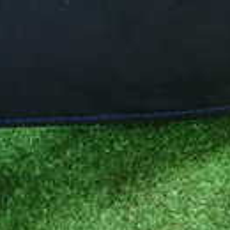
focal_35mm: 102
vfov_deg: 15.7
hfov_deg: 17.0
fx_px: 767
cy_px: -115
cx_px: 62
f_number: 2
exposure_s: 1/30
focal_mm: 4.5
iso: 200
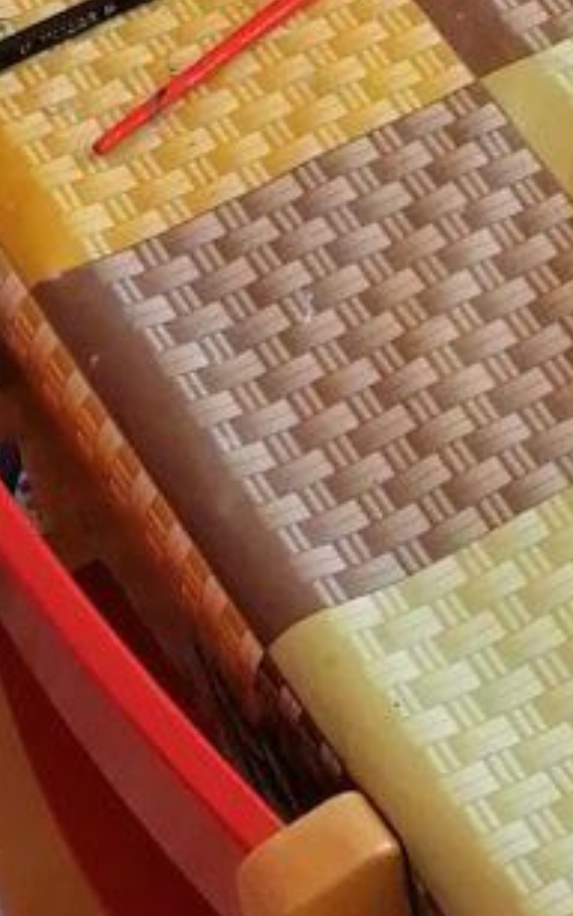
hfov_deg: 8.5
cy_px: -185
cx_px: 958
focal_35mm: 149
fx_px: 3721
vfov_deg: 13.6
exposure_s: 1/50
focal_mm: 4.75
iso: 200
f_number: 1.8
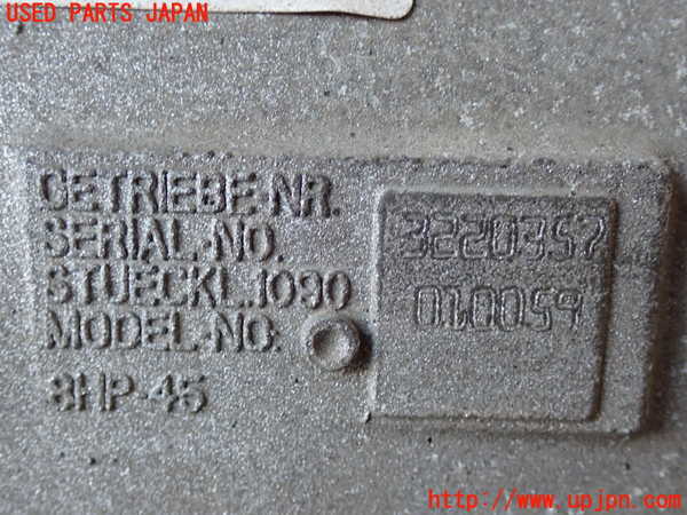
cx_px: 344
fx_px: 933
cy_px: 258
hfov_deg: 40.4
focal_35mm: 47
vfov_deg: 30.9
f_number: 3.1
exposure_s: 1/50
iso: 800
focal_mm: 8.4
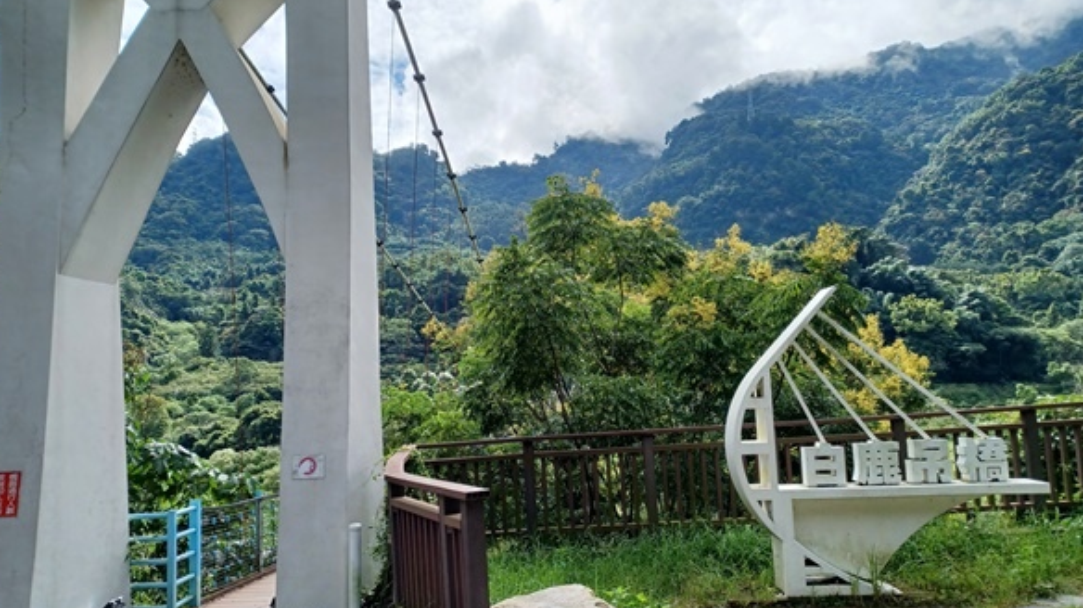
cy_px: 323
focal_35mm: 28
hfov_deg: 67.9
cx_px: 529
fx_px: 804
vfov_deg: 41.4
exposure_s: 1/389
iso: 32
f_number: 1.8
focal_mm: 4.6
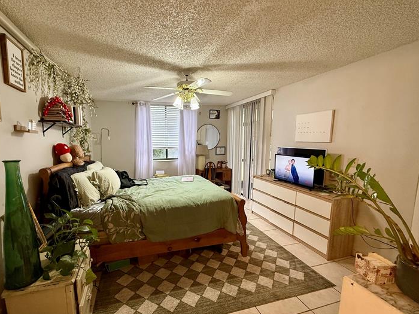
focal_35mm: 16
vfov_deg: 78.0
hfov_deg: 94.0
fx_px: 194
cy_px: 166
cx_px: 183
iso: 250
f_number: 2.2
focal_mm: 2.22
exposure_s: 1/60
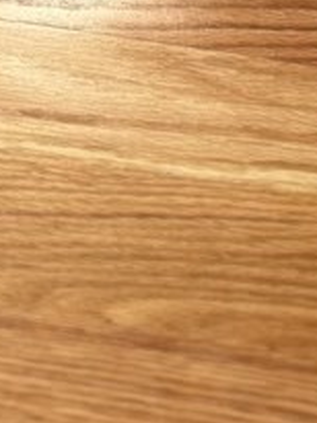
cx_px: -47
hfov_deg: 8.2
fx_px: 2190
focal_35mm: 179
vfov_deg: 9.1
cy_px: -803
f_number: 1.78
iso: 250
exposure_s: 1/60
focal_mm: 6.76
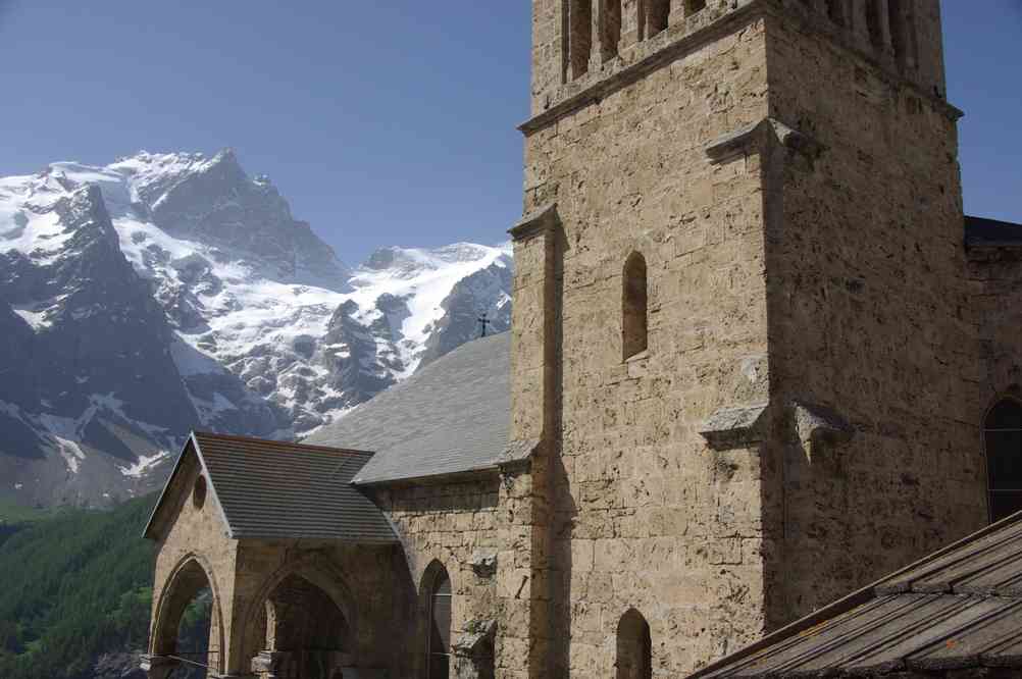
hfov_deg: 54.9
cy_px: 340
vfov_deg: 38.1
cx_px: 511
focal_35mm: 35
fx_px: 983
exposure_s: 1/350
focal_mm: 23.1
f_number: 8
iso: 100
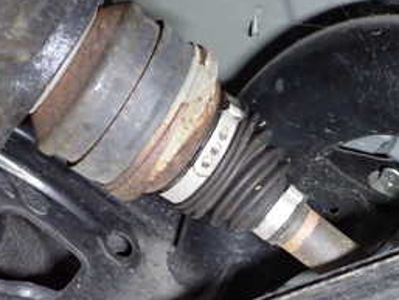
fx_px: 807
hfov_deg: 26.3
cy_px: 278
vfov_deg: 20.5
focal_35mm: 70
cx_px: 396
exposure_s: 1/30
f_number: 2.3
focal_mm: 5.4
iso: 800
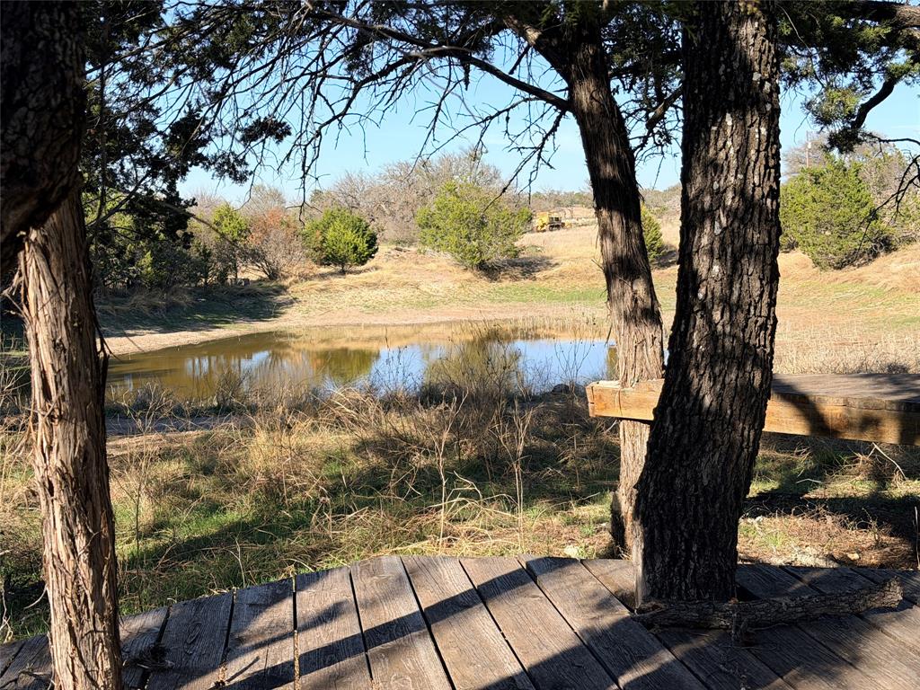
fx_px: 1276
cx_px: 460
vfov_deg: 30.3
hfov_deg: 39.7
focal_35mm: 48
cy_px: 345
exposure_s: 1/2577
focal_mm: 6.76
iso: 64
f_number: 1.78
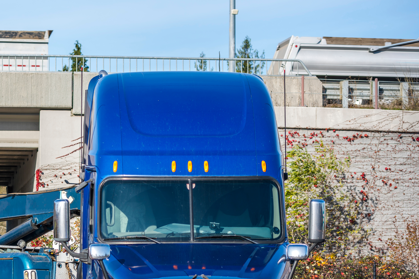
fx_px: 1536
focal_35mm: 132
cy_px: 220
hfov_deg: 15.3
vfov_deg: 10.4
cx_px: 25
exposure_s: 1/800
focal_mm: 70
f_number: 2.8
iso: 64
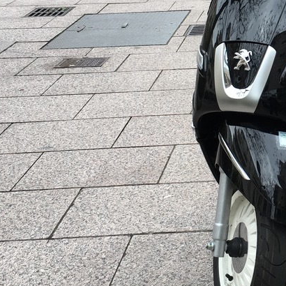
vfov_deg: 21.4
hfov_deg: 20.5
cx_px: 326
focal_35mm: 80
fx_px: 748
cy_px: 66
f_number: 2.2
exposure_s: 1/100
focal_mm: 4.15
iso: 32
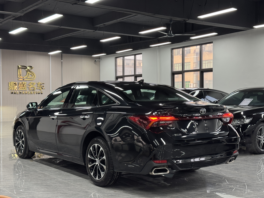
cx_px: 132
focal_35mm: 48
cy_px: 99
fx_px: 366
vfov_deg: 30.3
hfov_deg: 39.7
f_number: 1.78
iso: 100
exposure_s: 1/60
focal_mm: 6.76
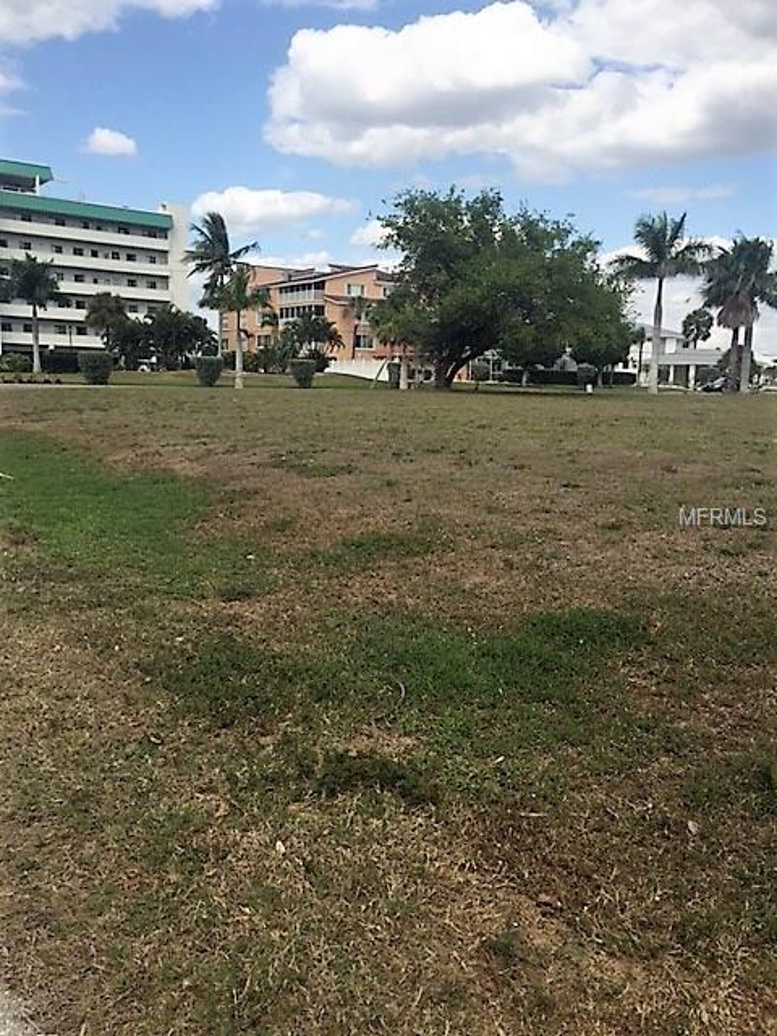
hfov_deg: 48.2
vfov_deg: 61.7
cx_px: 388
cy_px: 518
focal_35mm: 29
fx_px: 868
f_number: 2.2
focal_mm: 4.15
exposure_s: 1/2198
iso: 32
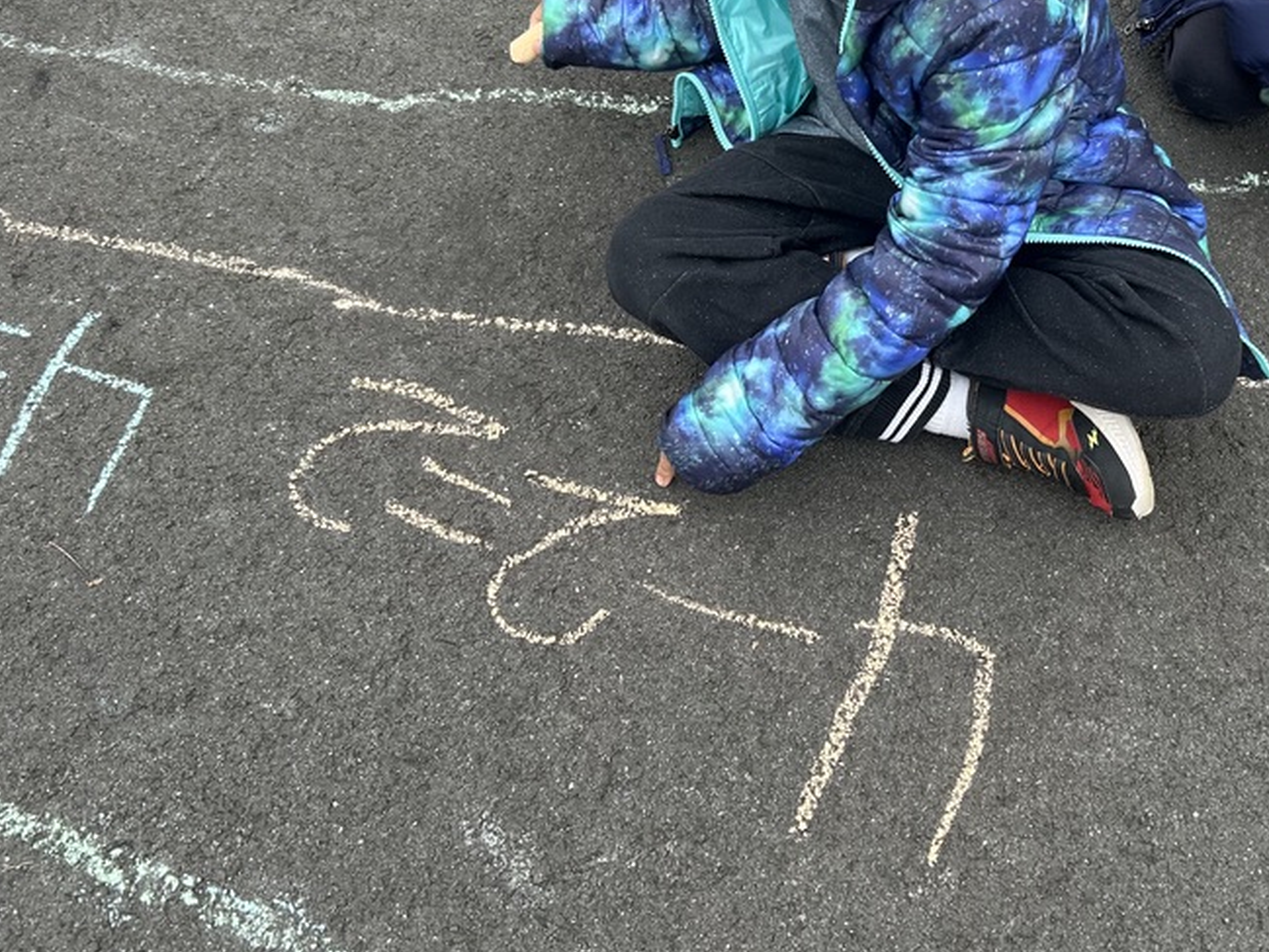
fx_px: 1503
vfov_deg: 34.6
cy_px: 268
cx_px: 858
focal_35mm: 41
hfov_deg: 45.0
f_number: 1.5
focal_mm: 5.7
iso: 50
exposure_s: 1/340
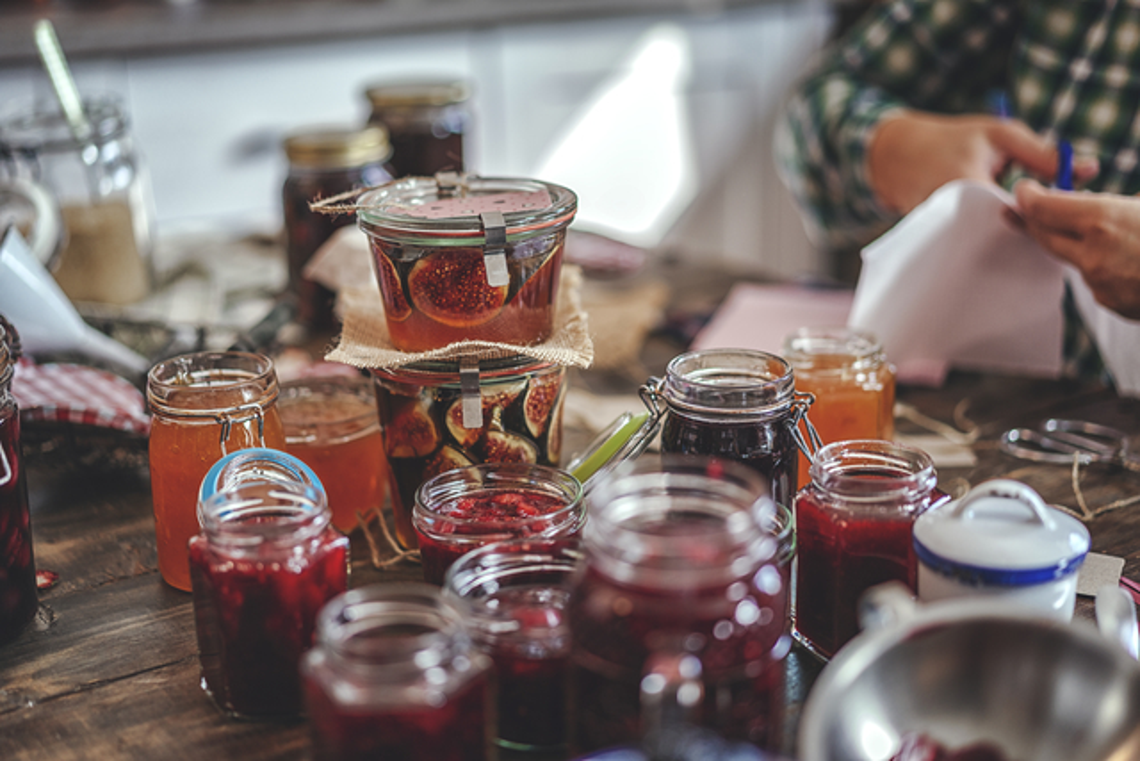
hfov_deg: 36.2
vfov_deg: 24.6
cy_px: 380
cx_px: 570
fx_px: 1742
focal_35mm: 55
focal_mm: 55
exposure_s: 1/250
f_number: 1.8
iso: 200
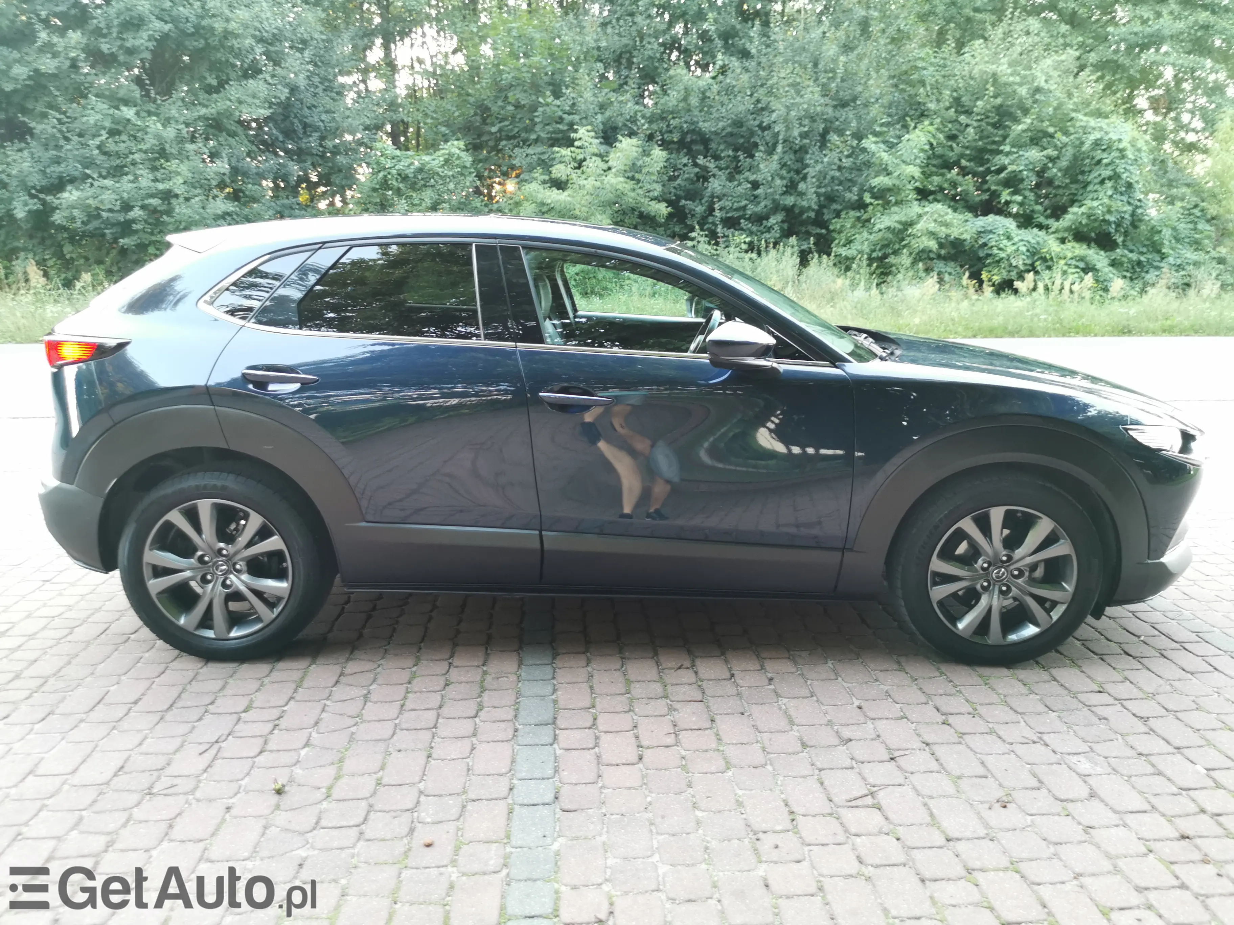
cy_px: 462
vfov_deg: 51.4
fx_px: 963
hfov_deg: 65.3
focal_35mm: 27
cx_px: 617
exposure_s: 1/50
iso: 200
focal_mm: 5.56
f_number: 1.6
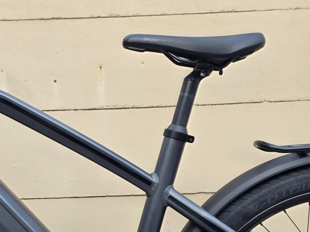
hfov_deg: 28.0
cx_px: 104
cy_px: 218
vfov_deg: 20.8
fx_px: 618
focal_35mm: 69
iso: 40
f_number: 1.7
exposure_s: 1/359
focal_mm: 6.25
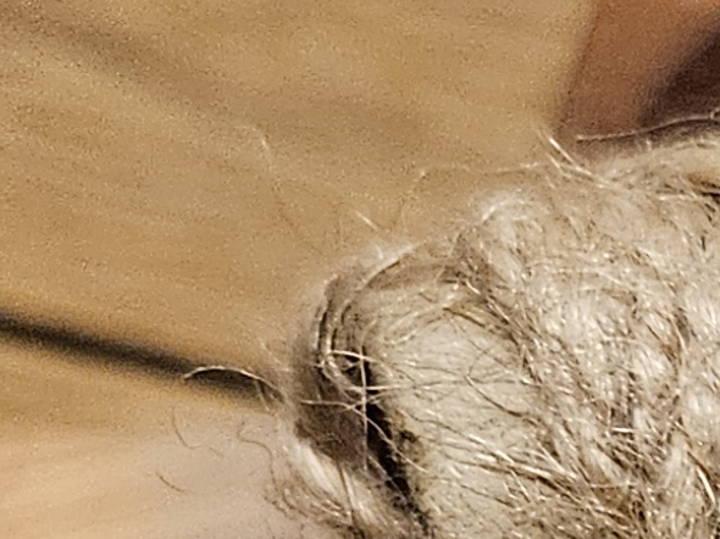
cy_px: 1165
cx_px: 1560
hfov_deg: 11.2
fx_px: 3243
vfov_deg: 8.8
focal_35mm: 156
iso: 640
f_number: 1.8
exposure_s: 1/50
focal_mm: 5.4
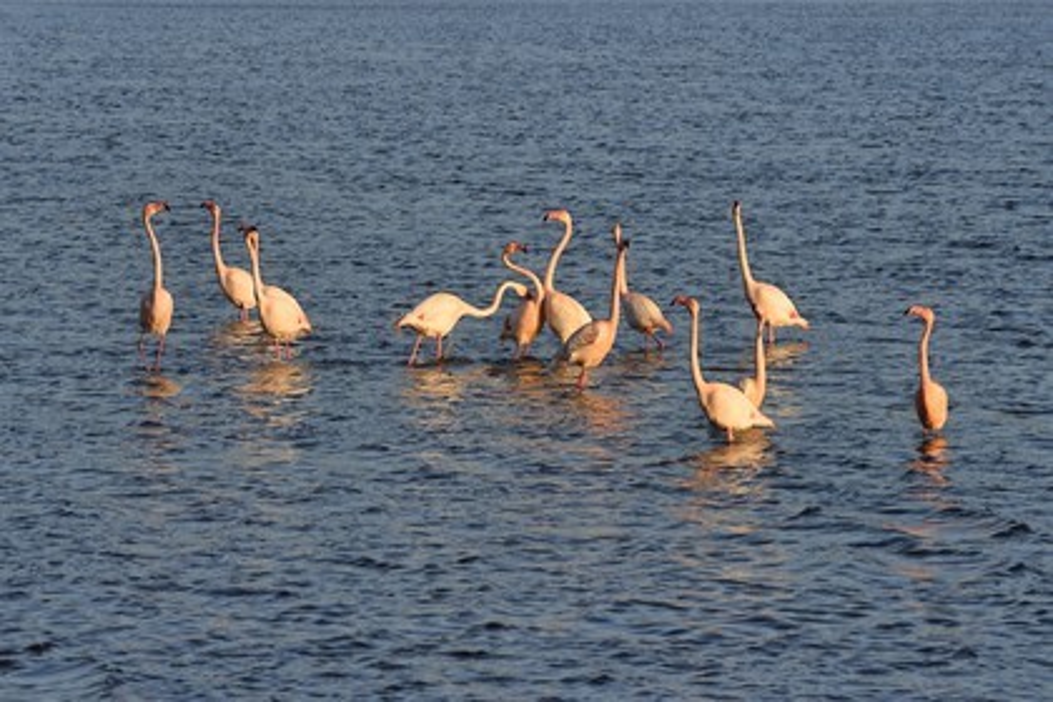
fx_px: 5850
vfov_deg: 6.9
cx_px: 526
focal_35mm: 200
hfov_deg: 10.3
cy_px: 351
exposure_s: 1/500
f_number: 11
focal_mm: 200
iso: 400
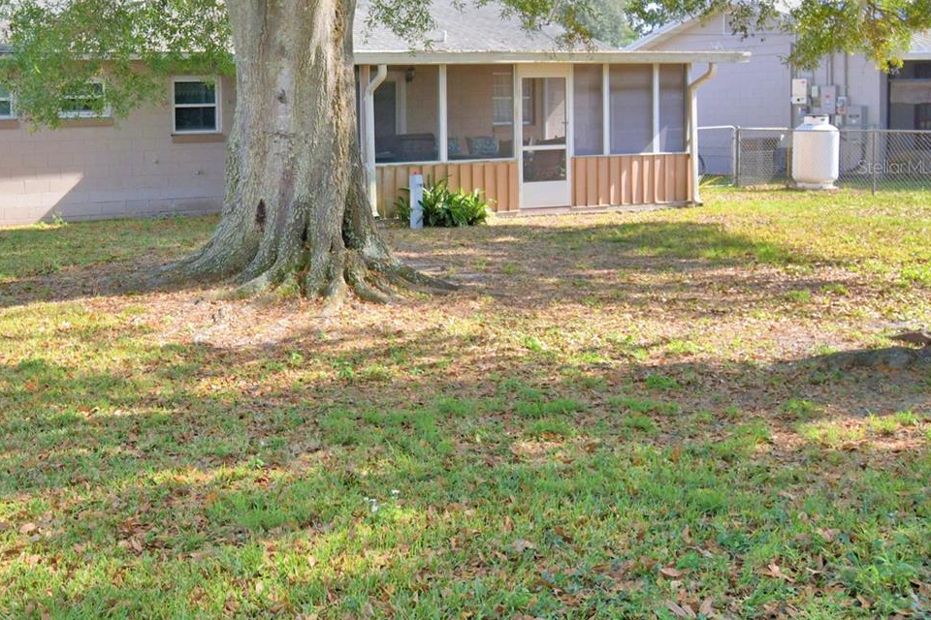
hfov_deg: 37.9
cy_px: 167
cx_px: 168
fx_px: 1293
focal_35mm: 50
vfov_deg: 26.7
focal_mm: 20
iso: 200
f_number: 5.6
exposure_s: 1/500
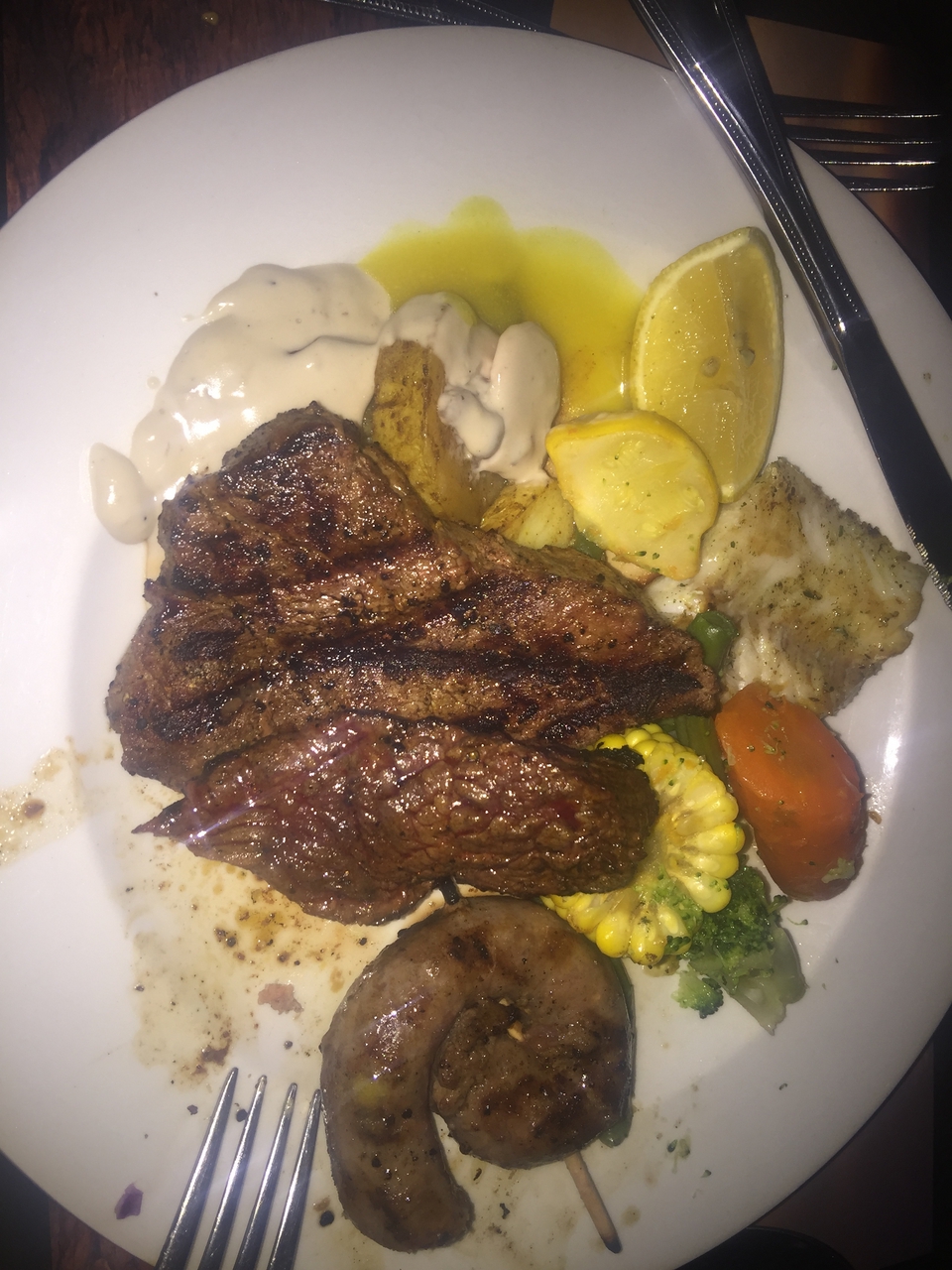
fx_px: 1063
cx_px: 476
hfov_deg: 48.2
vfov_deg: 61.7
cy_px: 635
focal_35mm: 29
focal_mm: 4.15
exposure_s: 1/68
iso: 32
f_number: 2.2
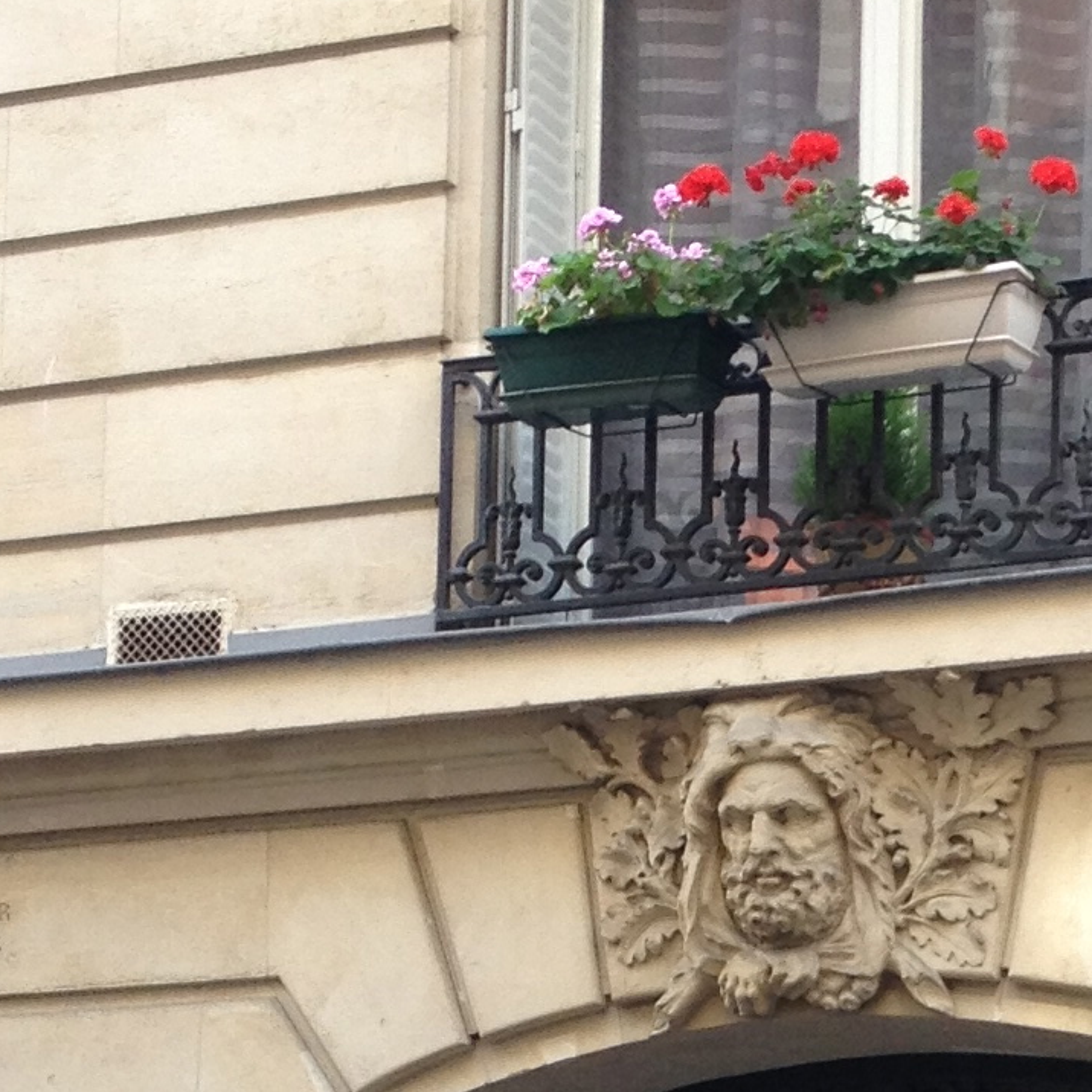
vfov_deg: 12.1
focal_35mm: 141
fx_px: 5032
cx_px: 1069
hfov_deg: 12.3
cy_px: 1338
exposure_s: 1/121
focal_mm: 4.28
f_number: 2.4
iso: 50
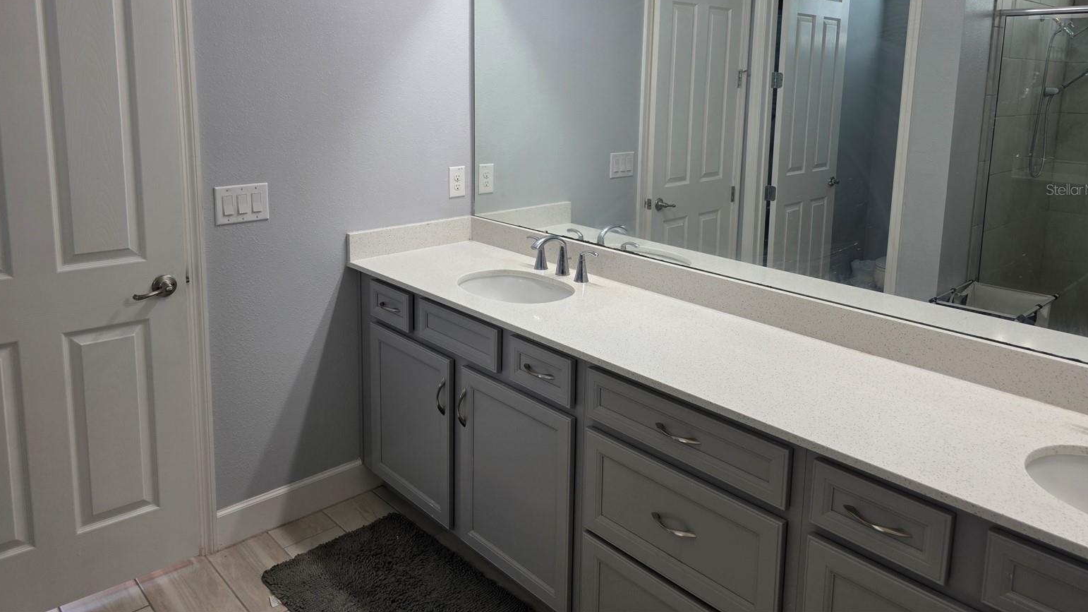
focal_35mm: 26
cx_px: 548
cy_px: 189
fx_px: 750
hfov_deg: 71.9
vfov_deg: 43.6
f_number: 1.7
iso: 64
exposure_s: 1/120
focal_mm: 6.3
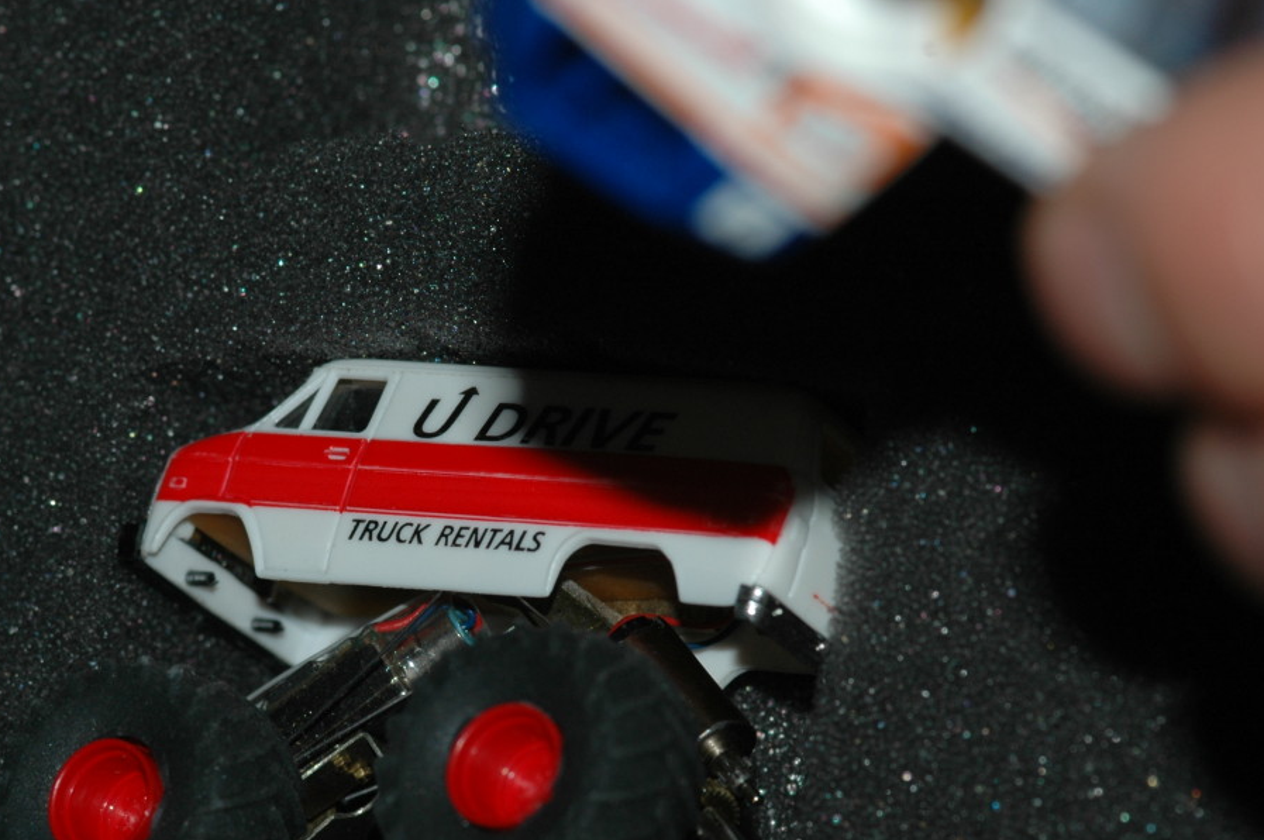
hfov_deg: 9.2
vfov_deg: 6.1
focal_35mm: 225
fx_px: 7881
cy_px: 586
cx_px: 435
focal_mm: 105
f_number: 8
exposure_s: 1/60
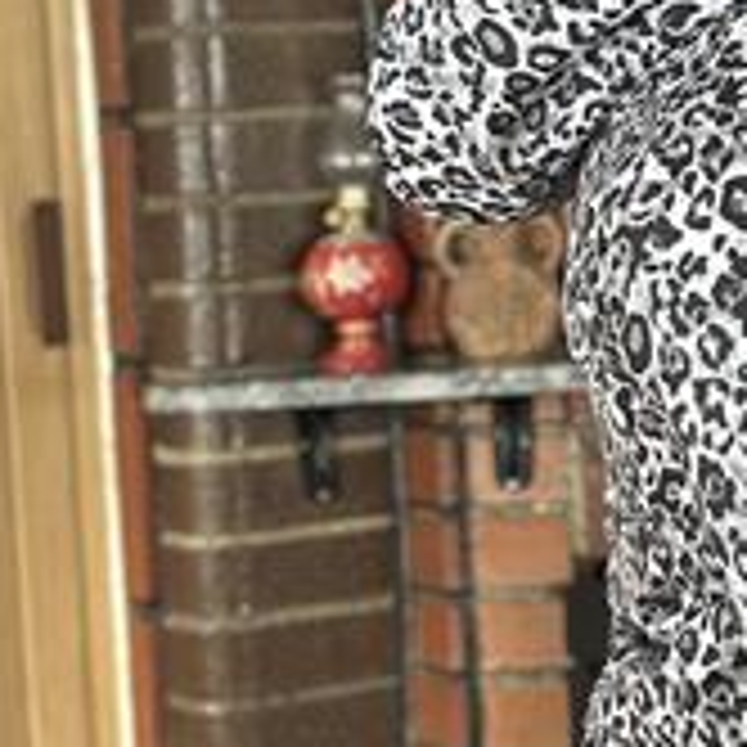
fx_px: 3149
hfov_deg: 13.2
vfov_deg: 13.5
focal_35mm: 129
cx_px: 846
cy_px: 374
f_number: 1.78
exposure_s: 1/30
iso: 800
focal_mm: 6.86
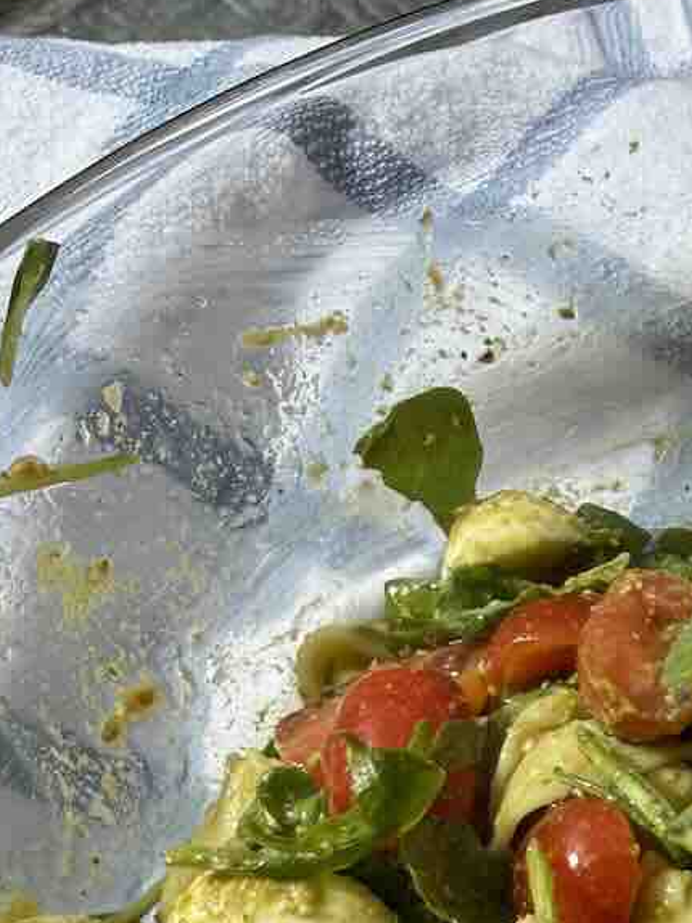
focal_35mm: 67
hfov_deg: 20.0
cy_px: 1134
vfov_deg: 25.7
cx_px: 925
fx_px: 1785
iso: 40
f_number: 2.2
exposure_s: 1/1724
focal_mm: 2.22
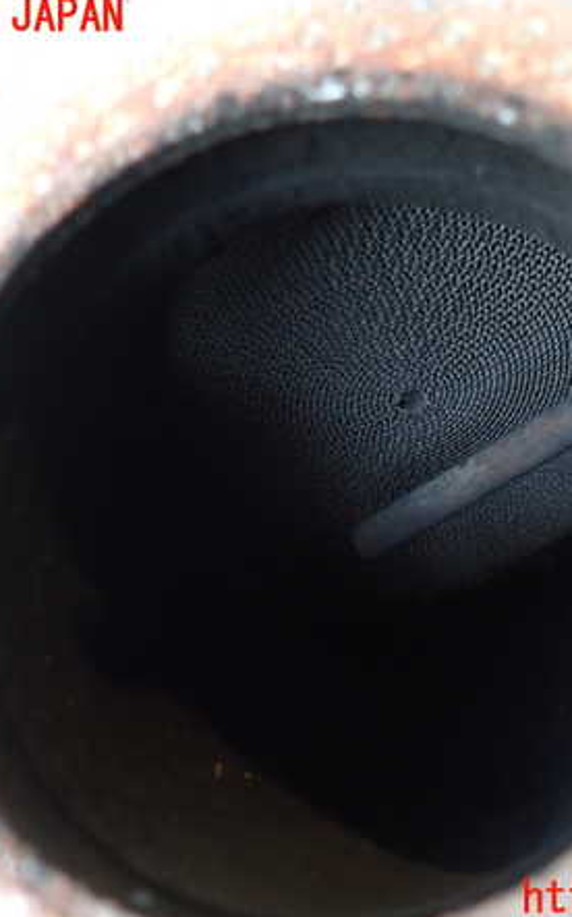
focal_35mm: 36
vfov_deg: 54.0
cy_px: 458
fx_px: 899
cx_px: 369
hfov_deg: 35.1
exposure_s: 1/30
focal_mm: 4.5
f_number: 2
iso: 500
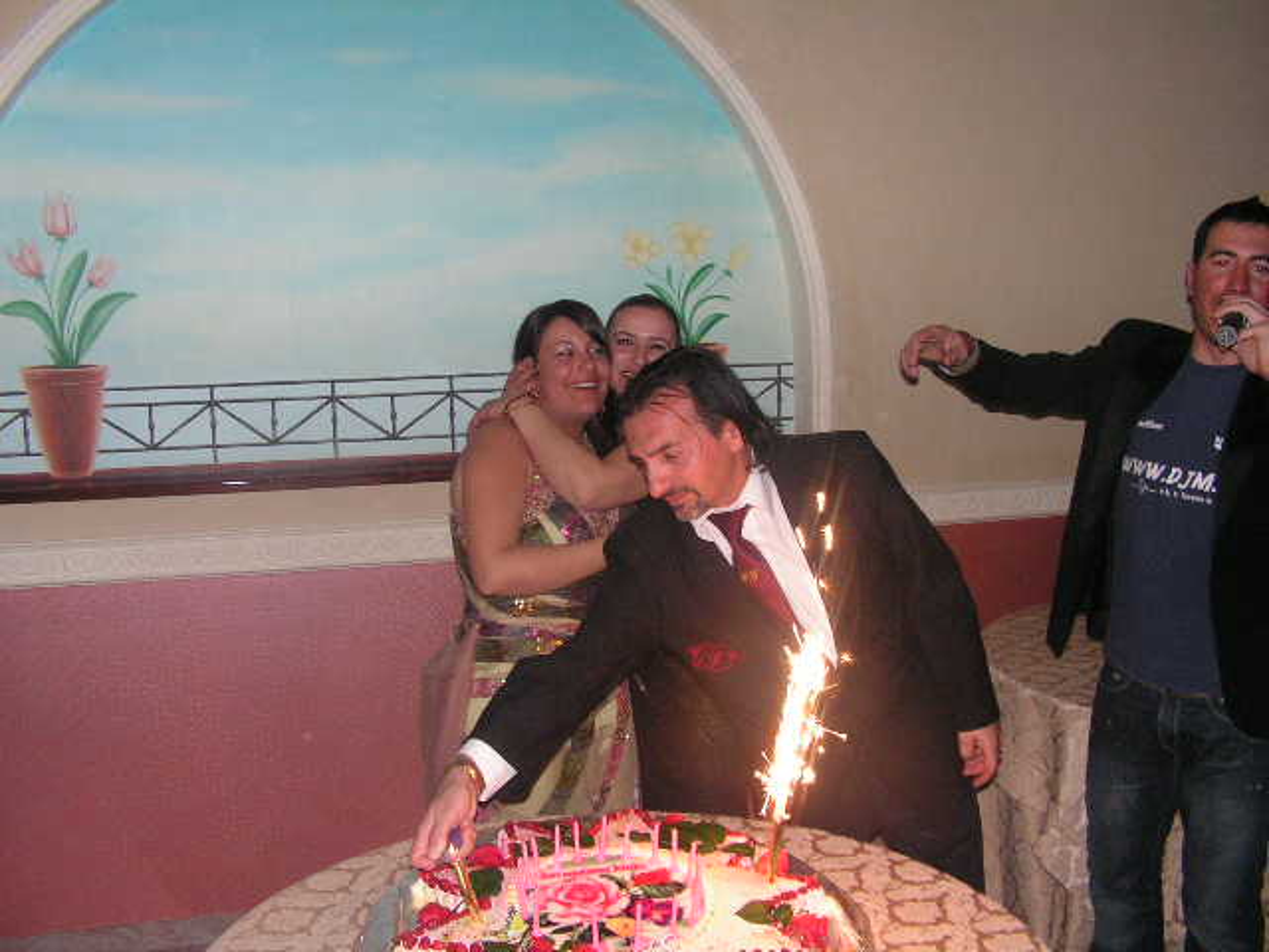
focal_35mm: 36
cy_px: 476
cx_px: 634
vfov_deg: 39.7
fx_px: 1320
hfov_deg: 51.4
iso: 200
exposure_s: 1/40
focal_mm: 6
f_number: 3.2
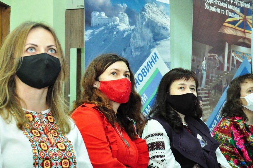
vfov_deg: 20.2
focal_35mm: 68
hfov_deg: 29.9
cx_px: 126
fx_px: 474
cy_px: 84
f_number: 8
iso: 3200
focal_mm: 45
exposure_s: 1/60
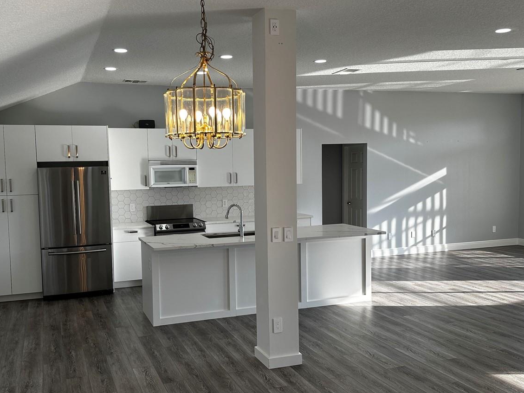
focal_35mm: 34
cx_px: 218
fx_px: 515
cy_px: 202
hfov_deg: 53.7
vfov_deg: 41.8
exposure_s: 1/279
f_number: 1.78
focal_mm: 6.86
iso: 80
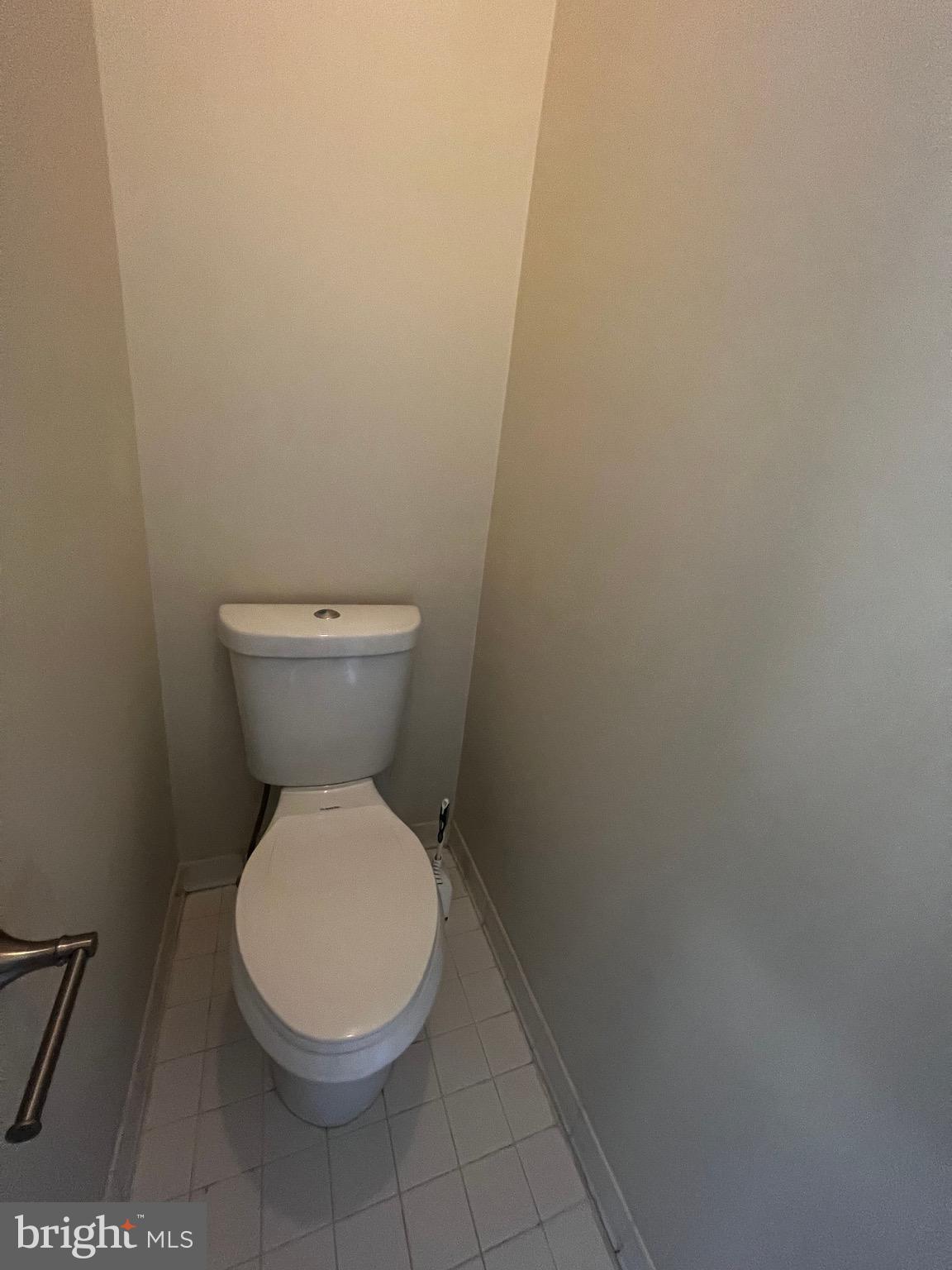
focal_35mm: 13
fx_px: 477
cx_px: 476
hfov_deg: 89.9
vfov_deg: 106.2
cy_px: 635
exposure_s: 1/60
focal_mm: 1.57
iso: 400
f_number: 1.8
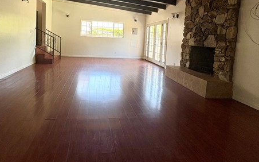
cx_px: 116
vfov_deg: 55.4
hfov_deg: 82.1
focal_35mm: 21
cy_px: 48
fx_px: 148
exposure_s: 1/99
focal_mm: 2.22
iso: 100
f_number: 2.2
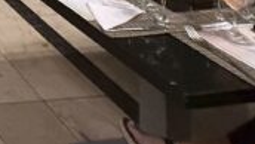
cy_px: -239
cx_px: -242
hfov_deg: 19.5
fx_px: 460
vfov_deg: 12.3
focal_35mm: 68
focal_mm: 2.22
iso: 800
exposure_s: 1/60
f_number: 2.2
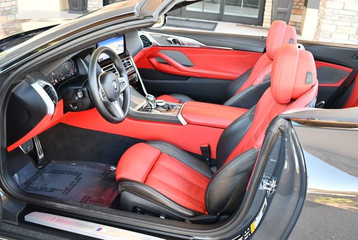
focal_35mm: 36
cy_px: 120
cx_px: 179
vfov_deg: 36.9
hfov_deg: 53.1
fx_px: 358
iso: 800
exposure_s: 1/160
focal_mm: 18
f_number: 3.5
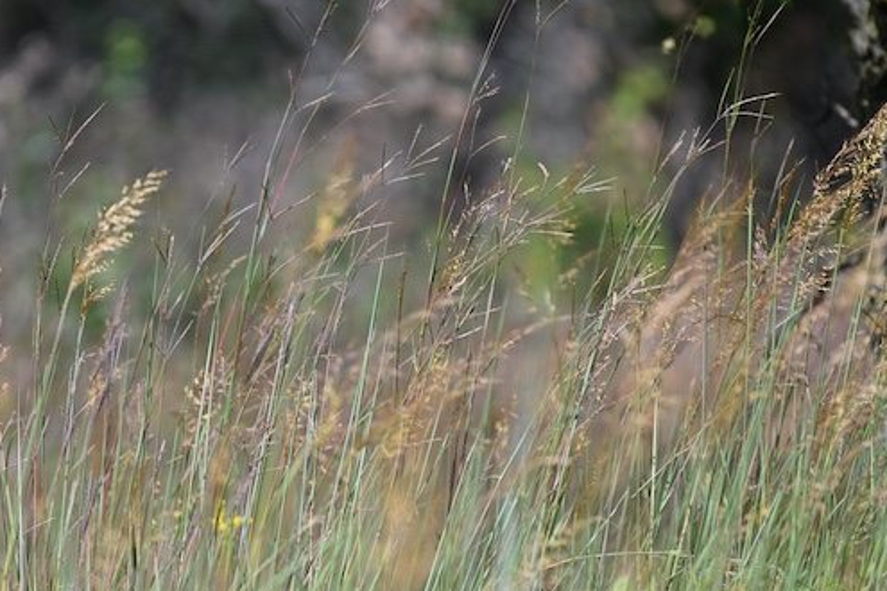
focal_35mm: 711
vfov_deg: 1.9
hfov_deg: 2.9
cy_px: 475
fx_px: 17517
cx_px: 260
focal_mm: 440
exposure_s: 1/500
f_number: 5.6
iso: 110
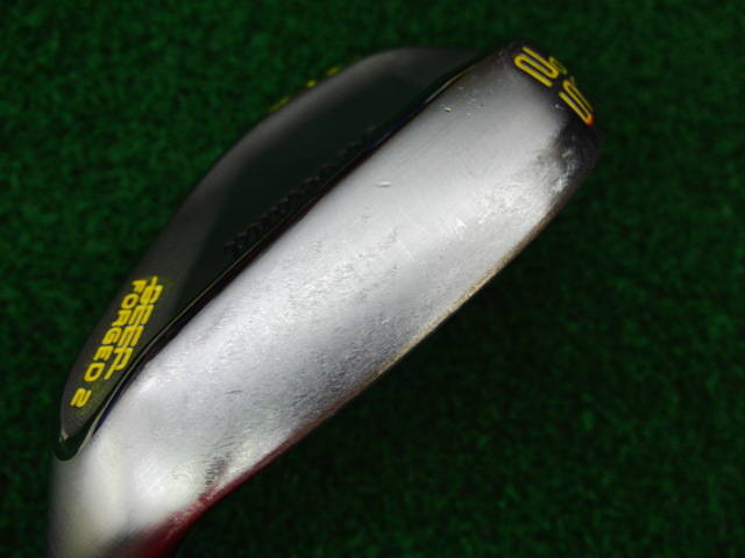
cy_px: 279
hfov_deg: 50.1
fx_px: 796
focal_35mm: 37
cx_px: 372
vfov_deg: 38.7
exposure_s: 1/80
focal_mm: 6.42
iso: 200
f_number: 3.6
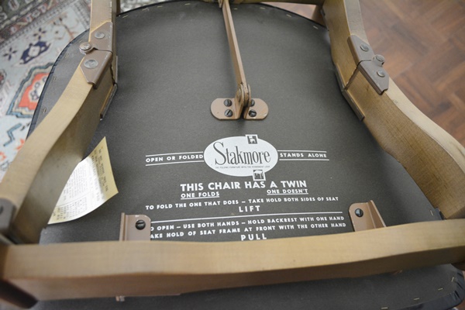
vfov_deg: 47.9
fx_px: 349
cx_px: 232
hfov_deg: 67.4
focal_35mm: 27
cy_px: 155
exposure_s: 1/30
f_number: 3.5
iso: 1250
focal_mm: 18
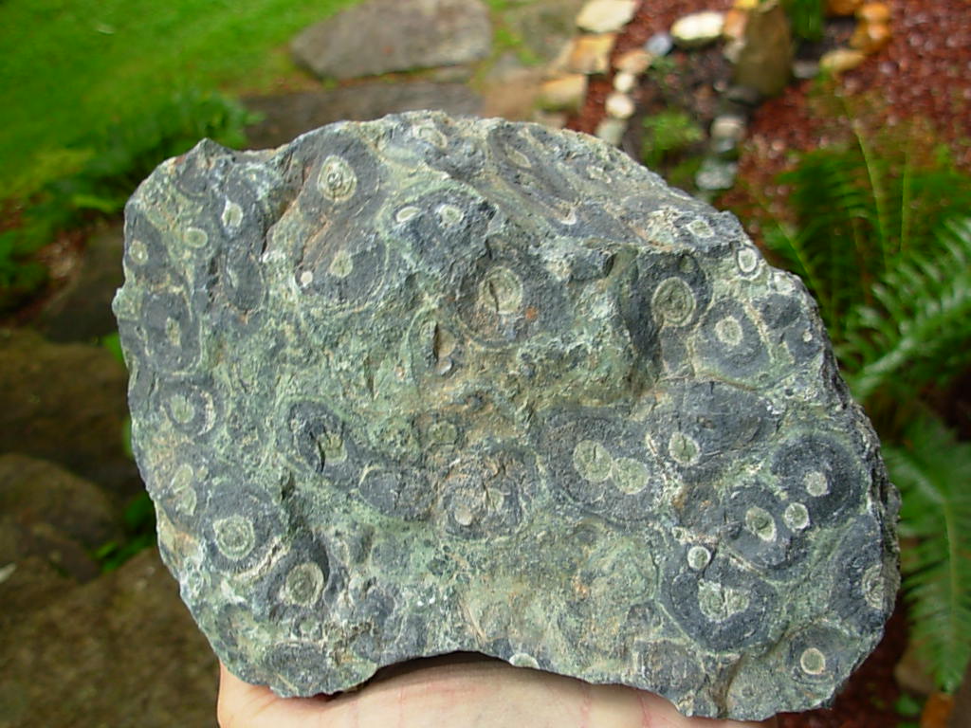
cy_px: 364
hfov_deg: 49.0
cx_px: 486
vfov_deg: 37.7
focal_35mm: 38
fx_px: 1066
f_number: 2.9
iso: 50
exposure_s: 1/41.5
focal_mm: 6.3
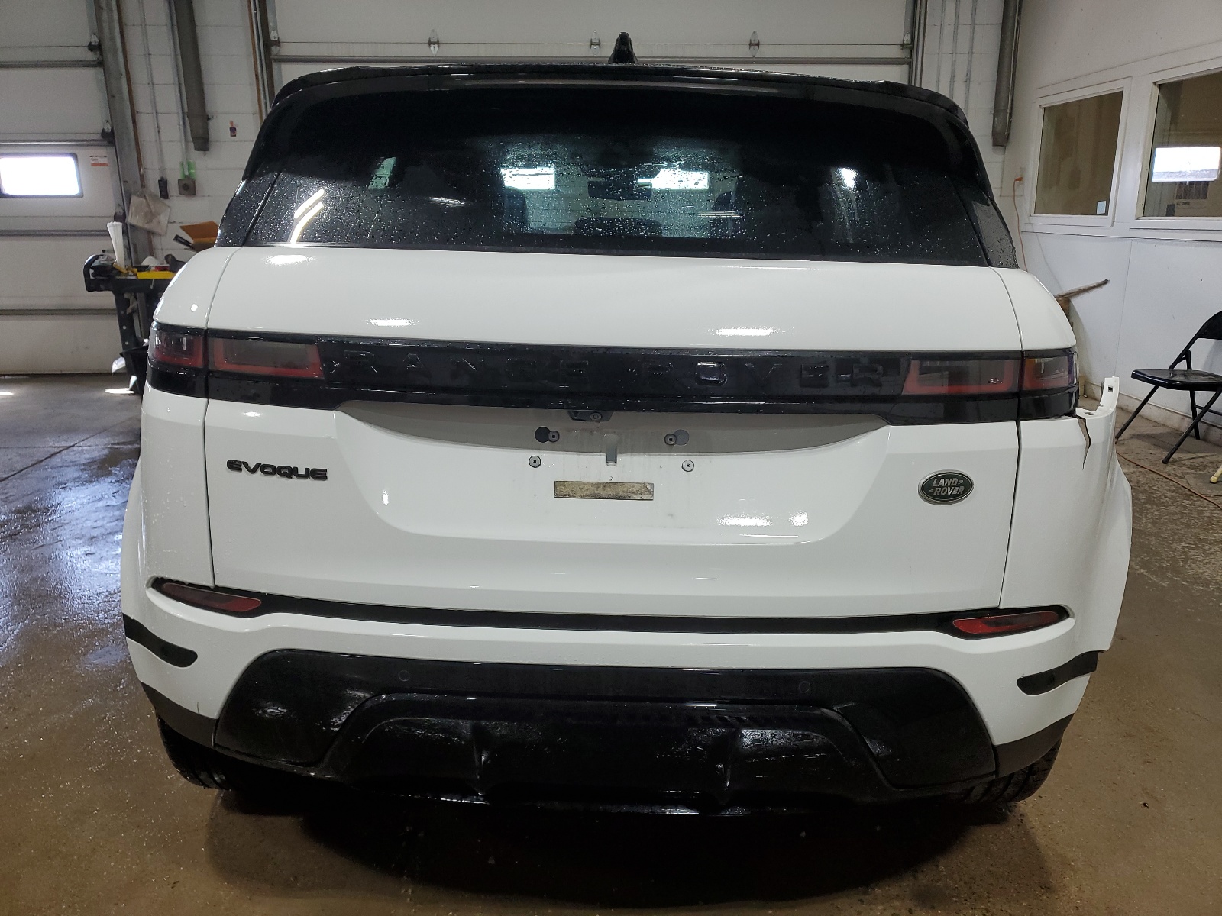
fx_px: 918
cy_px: 458
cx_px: 611
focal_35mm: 26
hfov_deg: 67.3
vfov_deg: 53.1
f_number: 1.5
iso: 61
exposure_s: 1/120
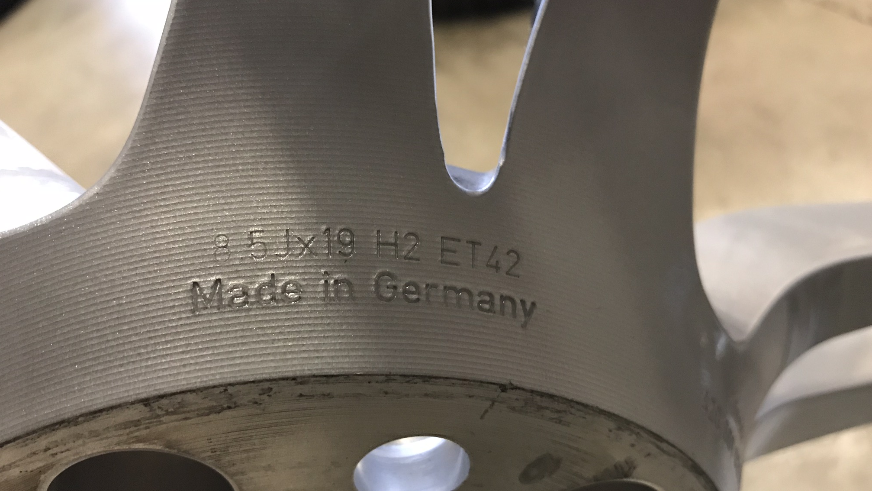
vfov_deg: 37.6
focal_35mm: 31
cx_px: 441
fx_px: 717
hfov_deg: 62.6
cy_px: 300
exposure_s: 1/9
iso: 100
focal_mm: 3.99
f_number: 1.8
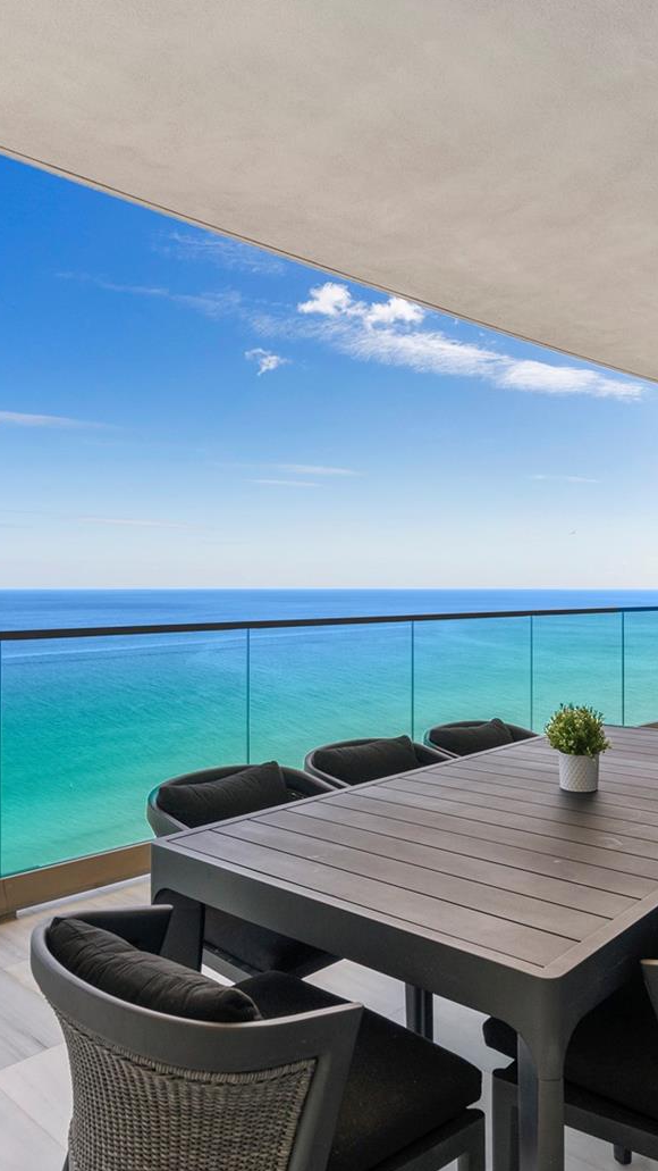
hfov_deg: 44.3
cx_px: 369
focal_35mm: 26
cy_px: 579
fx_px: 806
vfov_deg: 71.9
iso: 500
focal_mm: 16
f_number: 9
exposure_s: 1/25
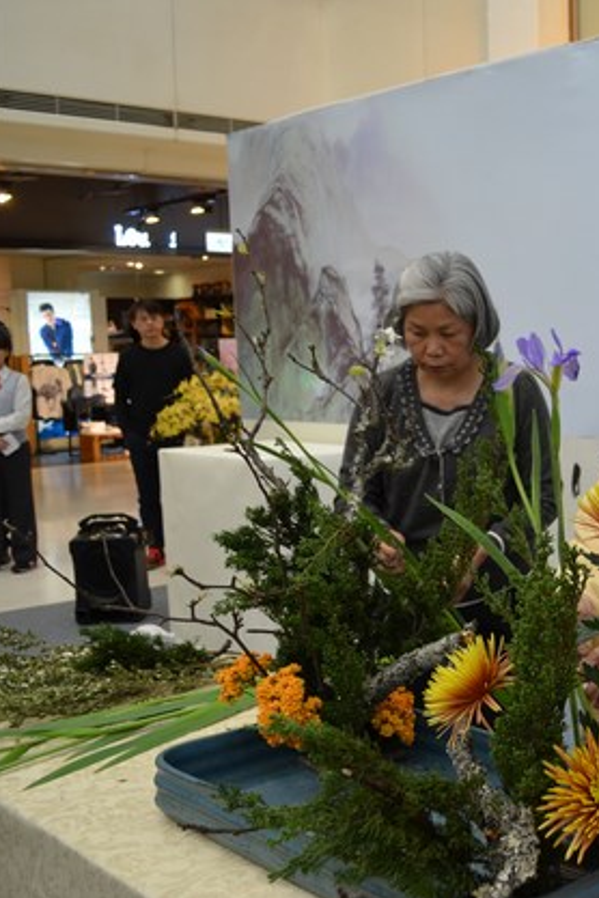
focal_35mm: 46
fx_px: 1148
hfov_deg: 27.0
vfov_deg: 42.7
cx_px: 646
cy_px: 452
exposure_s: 1/60
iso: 560
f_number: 4
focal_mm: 20
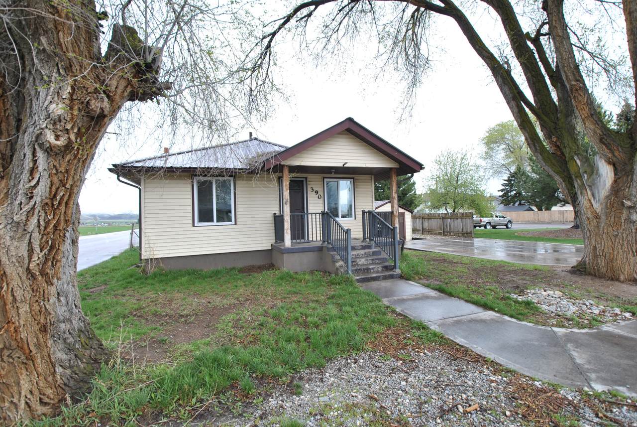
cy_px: 214
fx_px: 266
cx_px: 318
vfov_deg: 77.5
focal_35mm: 15
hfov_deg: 100.3
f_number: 6.3
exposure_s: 1/160
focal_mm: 10
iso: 100
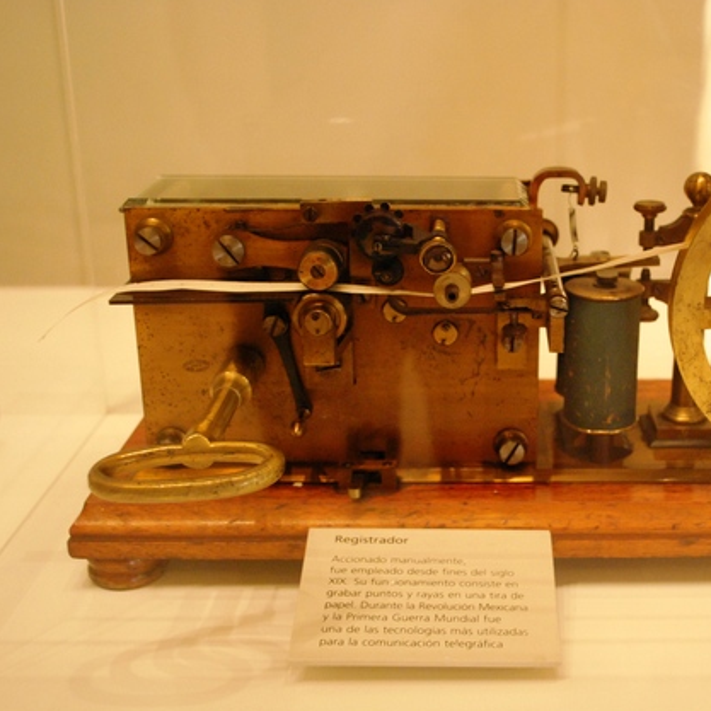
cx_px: 508
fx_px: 1092
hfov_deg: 35.5
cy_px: 363
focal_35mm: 47
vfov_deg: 36.1
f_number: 4.2
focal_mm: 24
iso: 1600
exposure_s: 1/15
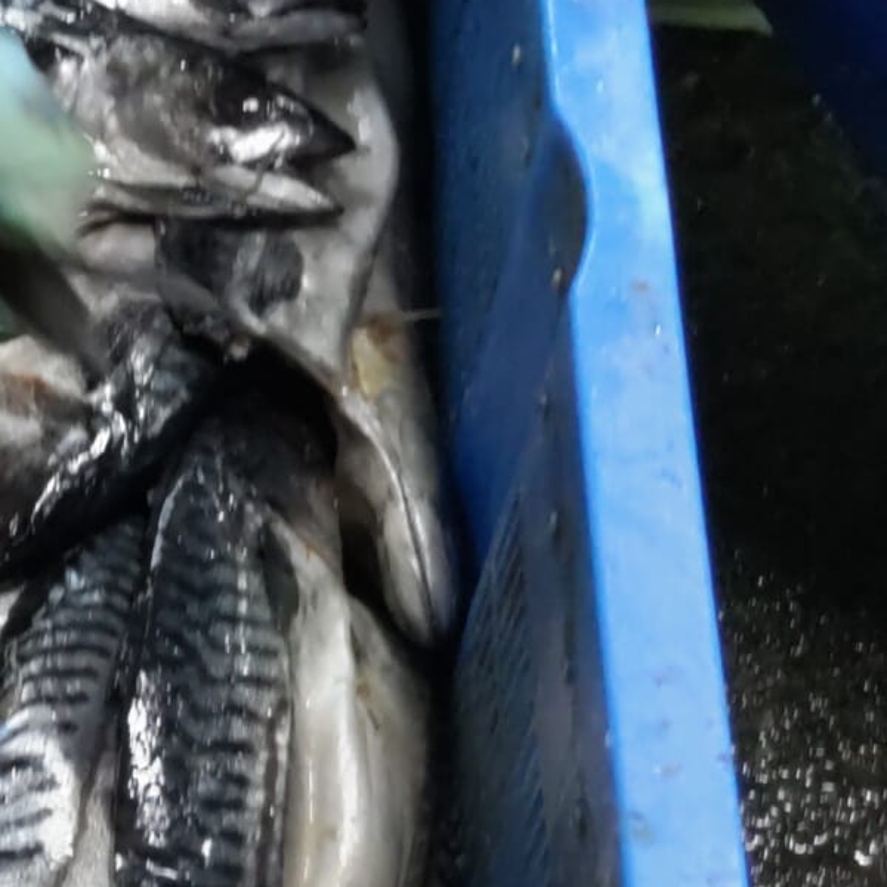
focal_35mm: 98
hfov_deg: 14.9
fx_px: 2841
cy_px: 192
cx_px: -828
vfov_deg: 17.6
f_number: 1.79
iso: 848
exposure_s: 1/33
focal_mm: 4.8
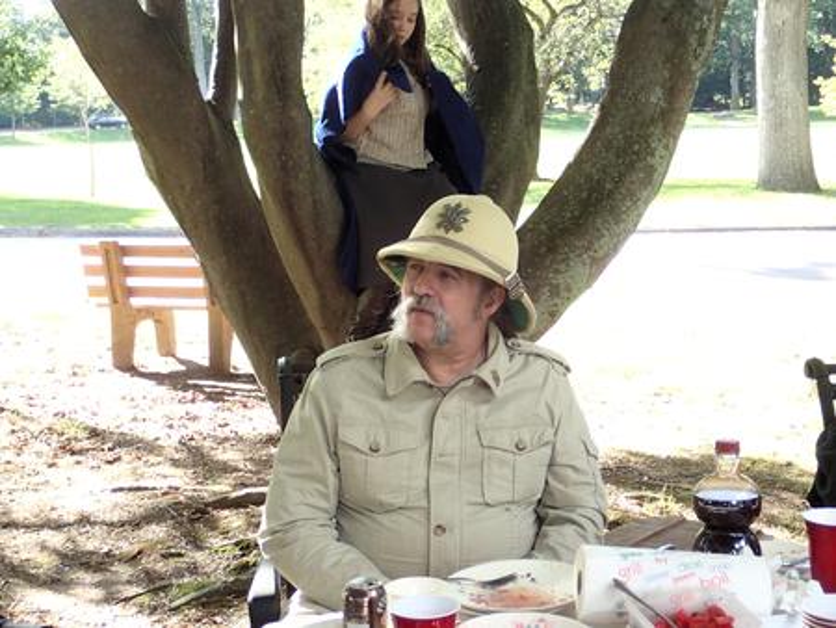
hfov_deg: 33.8
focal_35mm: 57
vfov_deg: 25.7
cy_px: 314
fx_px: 1377
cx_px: 418
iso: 200
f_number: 3.5
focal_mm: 10.3
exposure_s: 1/80
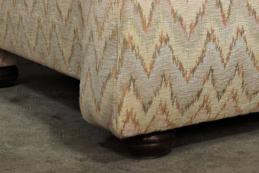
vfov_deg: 12.9
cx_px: 164
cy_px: -74
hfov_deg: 20.2
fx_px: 727
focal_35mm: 101
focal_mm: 23.13
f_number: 4
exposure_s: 1/60
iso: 200
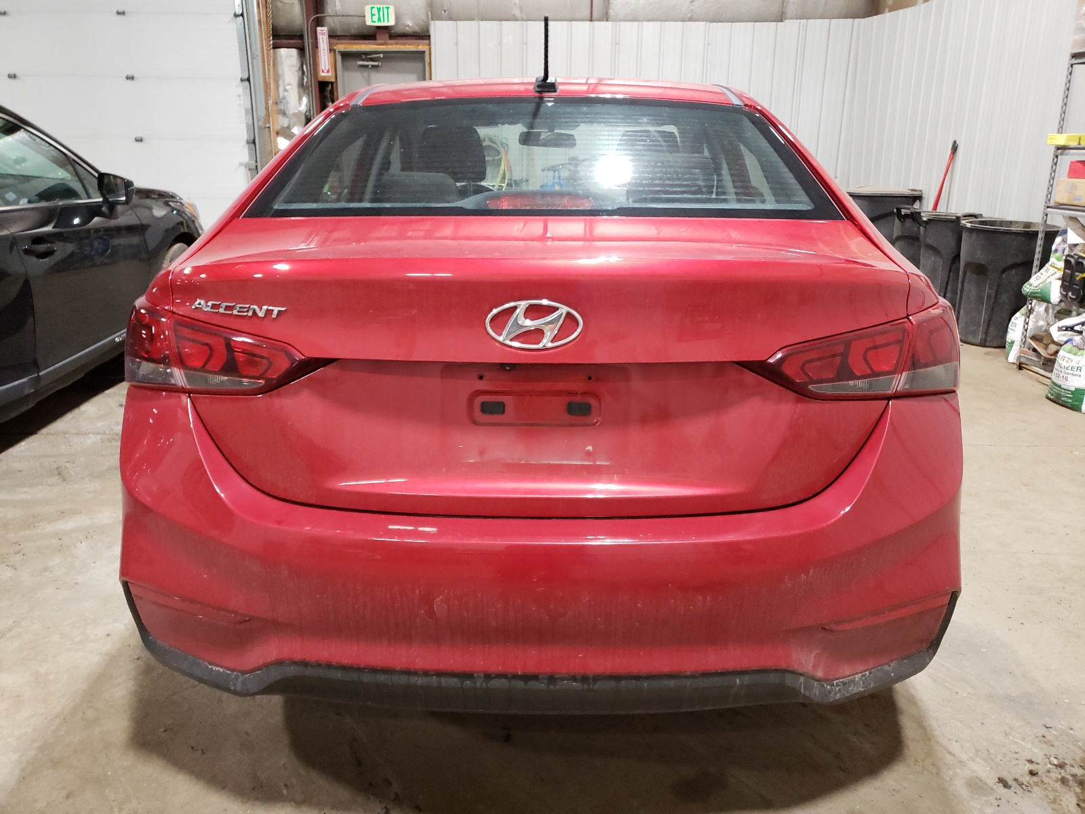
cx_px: 542
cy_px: 407
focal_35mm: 26
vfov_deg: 53.1
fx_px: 815
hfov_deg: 67.3
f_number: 1.5
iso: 321
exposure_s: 1/40
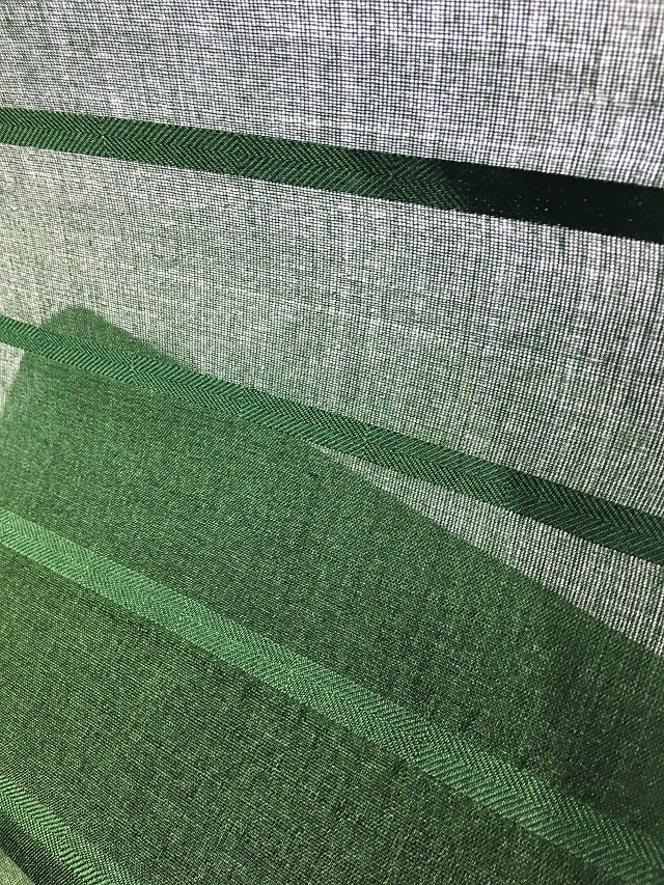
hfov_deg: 48.2
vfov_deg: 61.7
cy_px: 442
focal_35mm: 29
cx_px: 332
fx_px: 742
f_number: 2.2
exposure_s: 1/30
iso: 50
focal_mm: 4.15
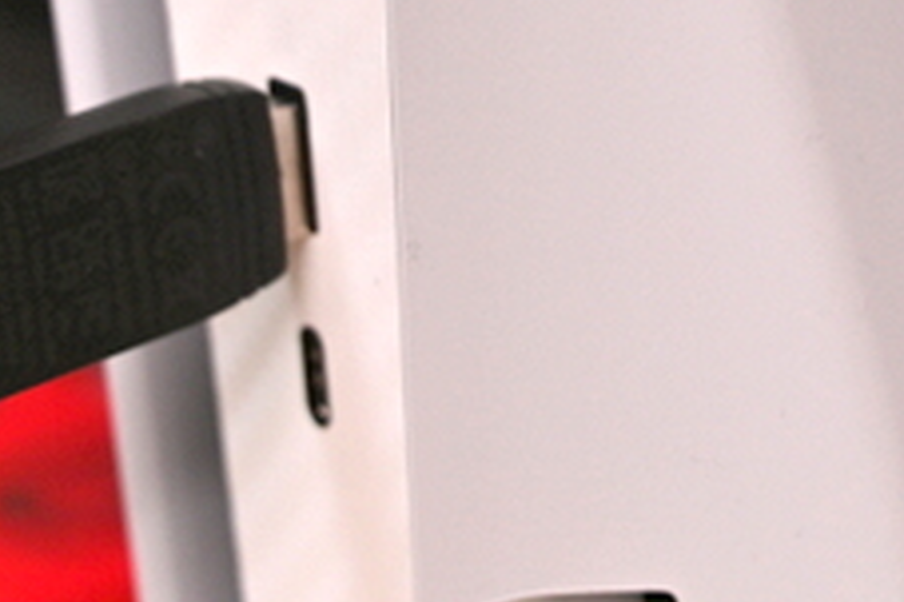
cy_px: -544
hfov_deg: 10.5
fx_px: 4642
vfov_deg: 7.2
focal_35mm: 185
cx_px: 1573
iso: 100
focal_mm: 35
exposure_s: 1/50
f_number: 3.2
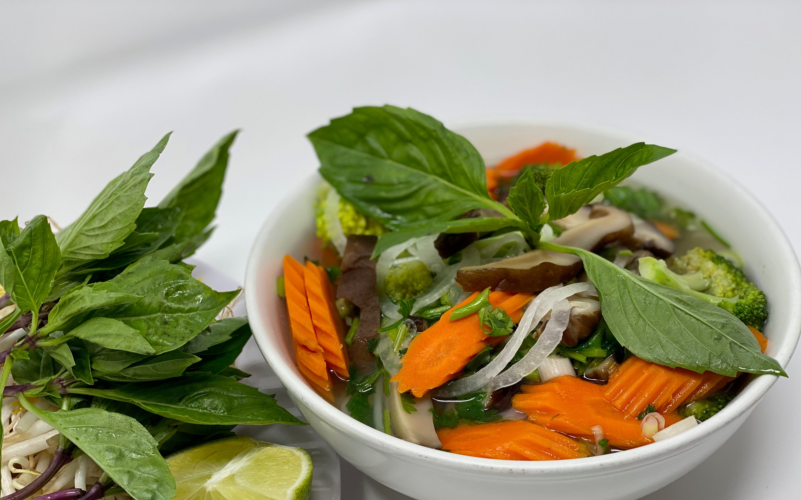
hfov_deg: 36.3
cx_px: 400
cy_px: 303
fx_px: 1222
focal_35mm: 56
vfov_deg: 23.1
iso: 50
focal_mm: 6
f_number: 2
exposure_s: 1/120
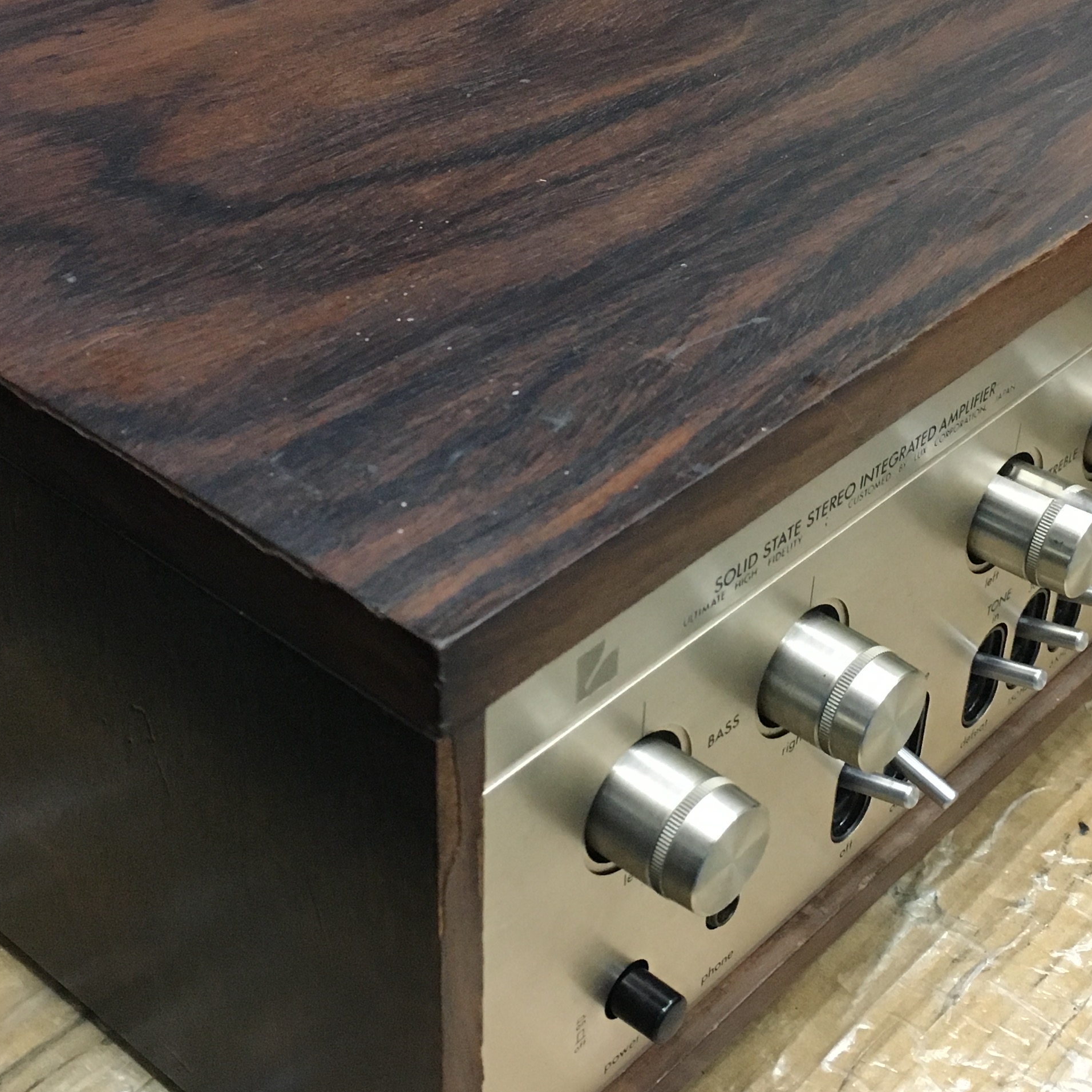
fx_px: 1927
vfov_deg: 31.6
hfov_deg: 31.6
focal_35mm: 54
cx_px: 594
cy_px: 484
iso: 250
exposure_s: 1/33
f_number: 2.2
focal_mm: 4.15
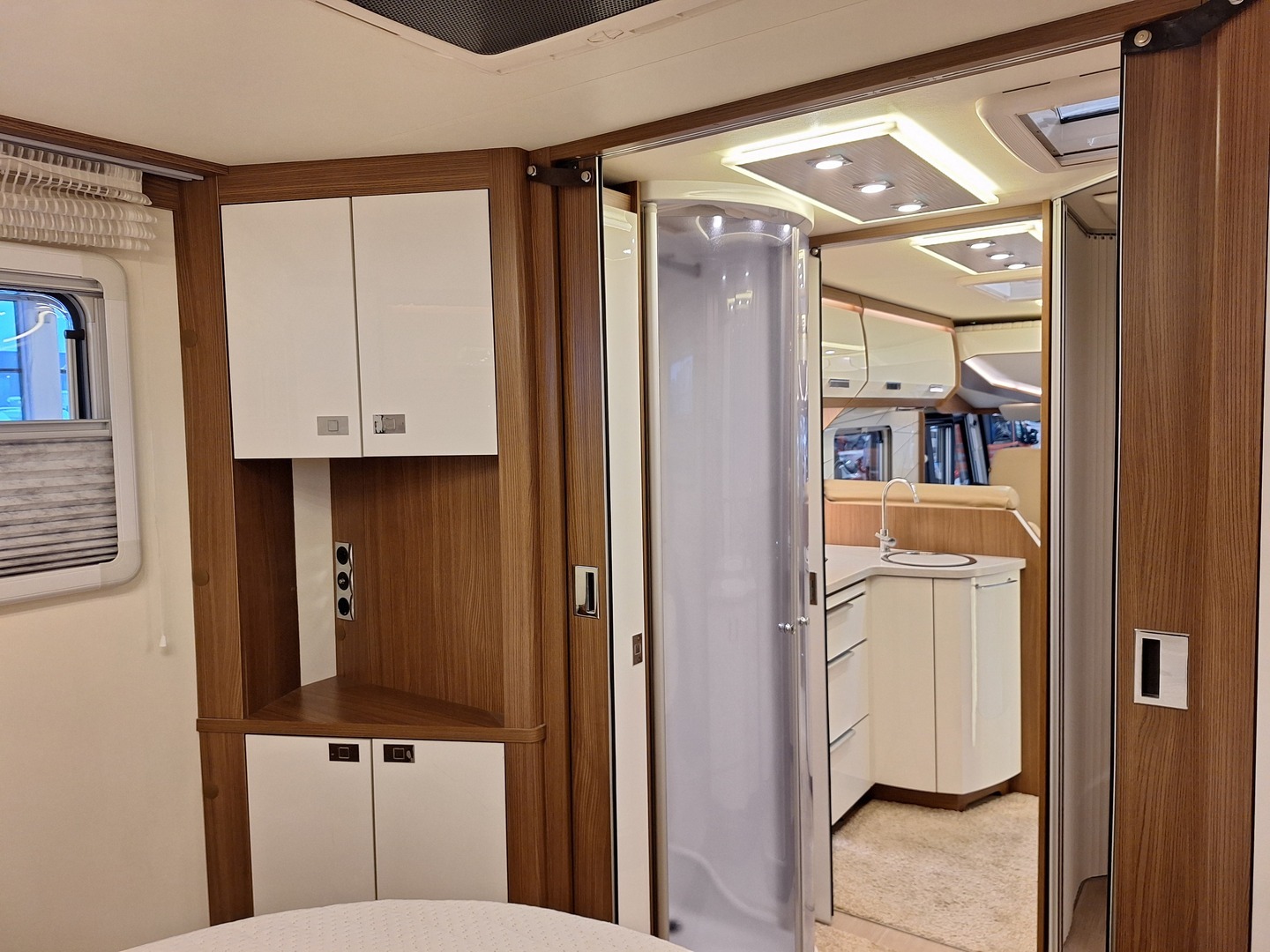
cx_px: 635
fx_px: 844
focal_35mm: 23
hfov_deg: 73.9
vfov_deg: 58.9
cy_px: 476
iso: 160
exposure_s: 1/50
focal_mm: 5.54
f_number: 1.8
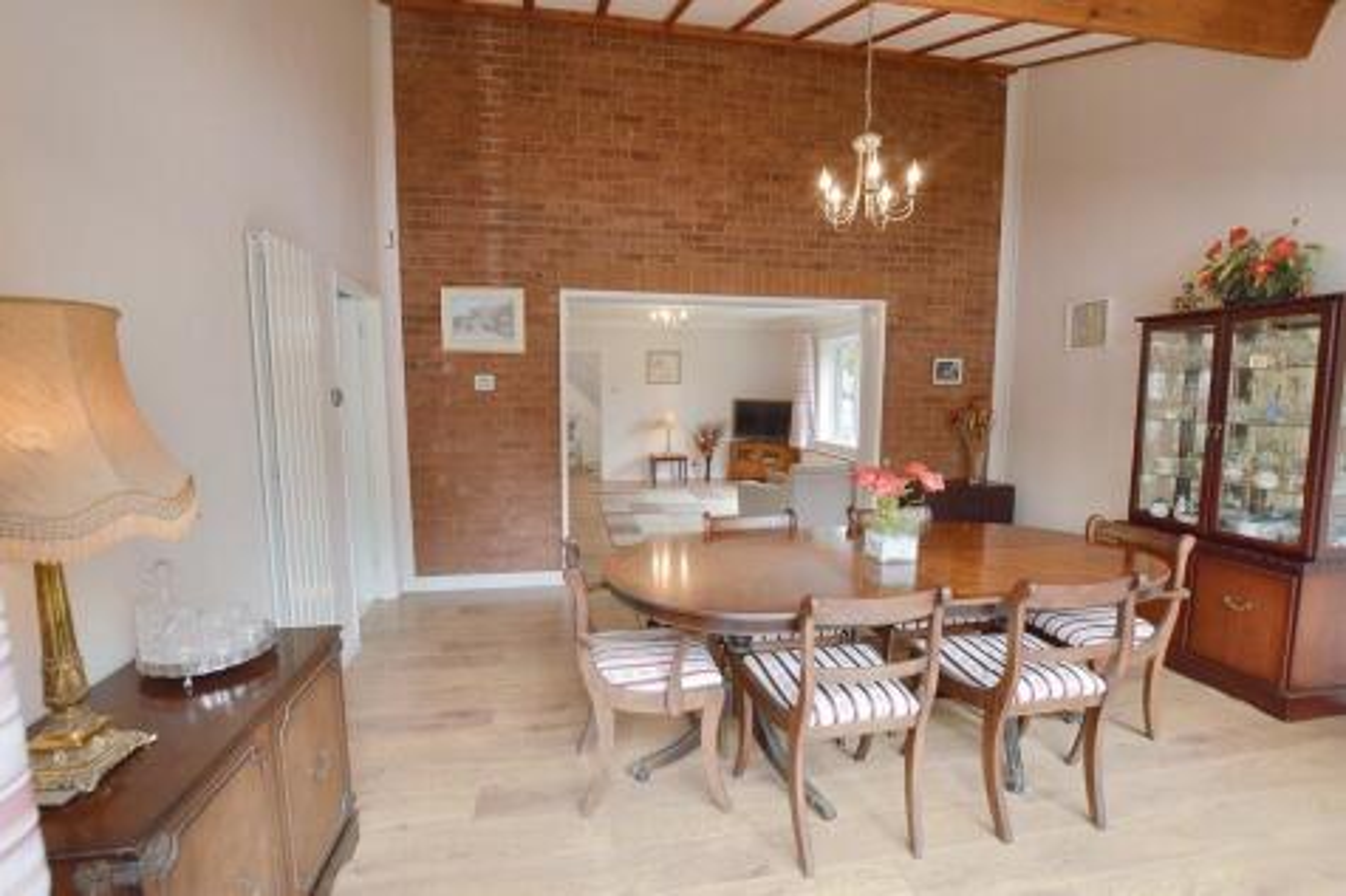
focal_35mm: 15
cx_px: 673
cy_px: 448
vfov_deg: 77.3
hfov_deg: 100.4
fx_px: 561
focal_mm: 10
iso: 220
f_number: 7.1
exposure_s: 1/15
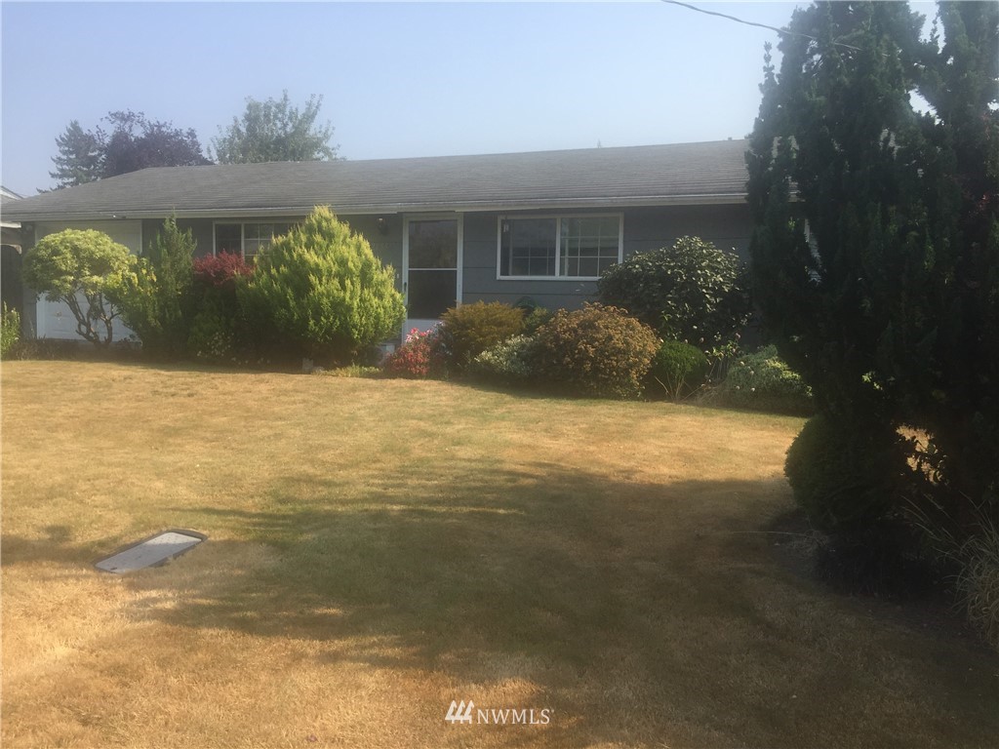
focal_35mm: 29
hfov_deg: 61.7
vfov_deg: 48.2
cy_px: 374
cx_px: 500
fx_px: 837
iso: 32
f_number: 2.2
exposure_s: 1/1276
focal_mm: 4.15
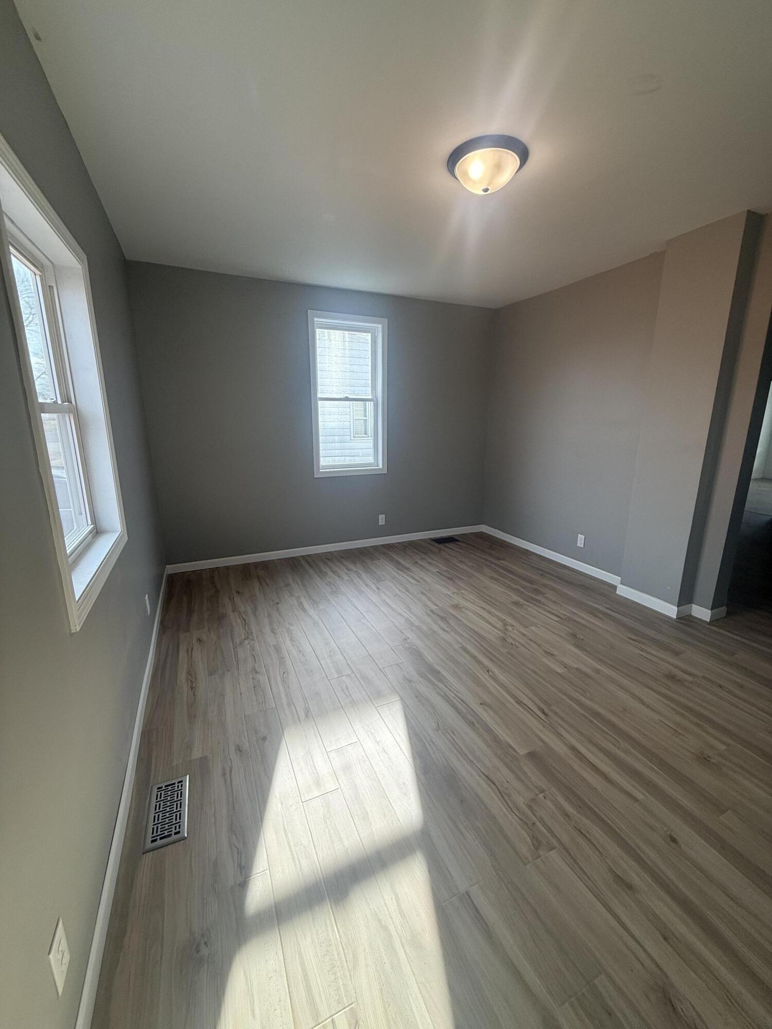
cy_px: 514
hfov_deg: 85.7
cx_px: 386
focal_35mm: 14
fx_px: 416
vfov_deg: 102.1
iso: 64
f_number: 2.2
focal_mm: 2.22
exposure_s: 1/125
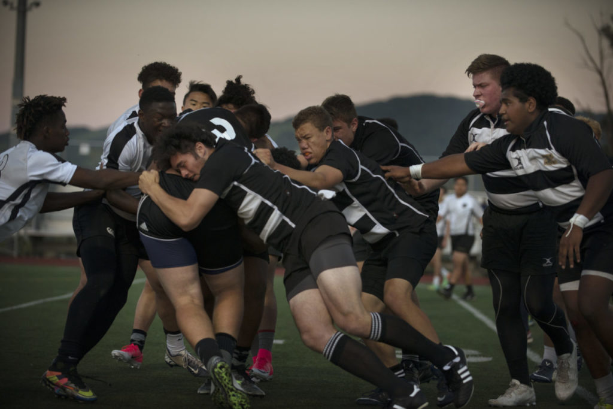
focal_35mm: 120
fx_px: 2043
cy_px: 204
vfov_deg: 11.4
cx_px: 306
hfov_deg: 17.1
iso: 800
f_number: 2.8
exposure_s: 1/1000
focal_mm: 120
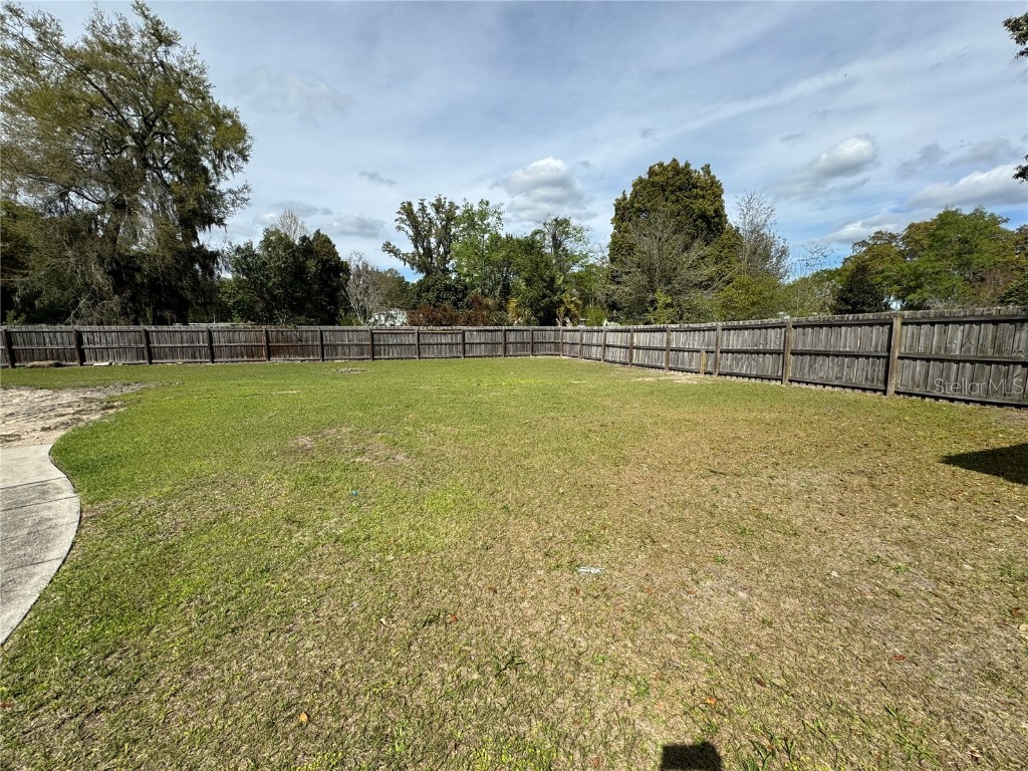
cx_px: 514
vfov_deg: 85.7
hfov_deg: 102.1
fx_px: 416
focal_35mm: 14
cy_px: 386
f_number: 2.2
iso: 40
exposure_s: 1/1927
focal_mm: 2.22
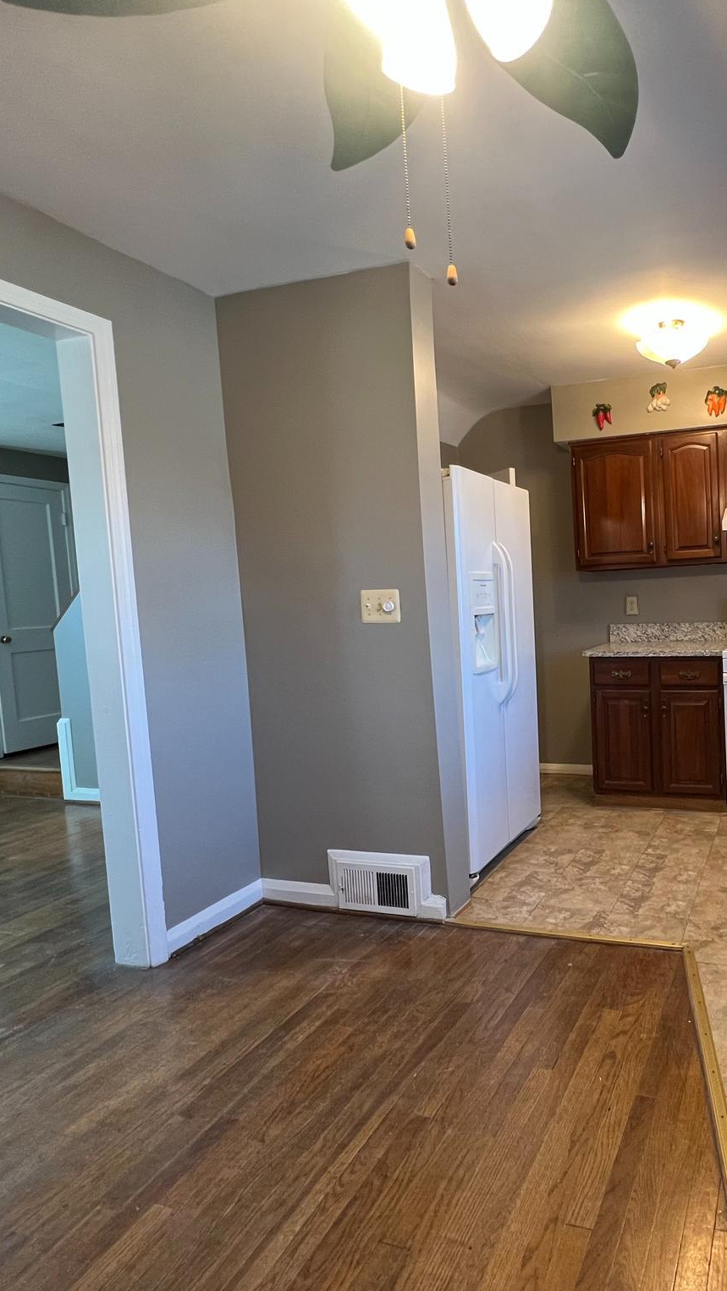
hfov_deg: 53.7
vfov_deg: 89.6
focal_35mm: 19
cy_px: 644
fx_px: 651
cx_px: 599
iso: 200
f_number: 1.8
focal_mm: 1.57
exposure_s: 1/60
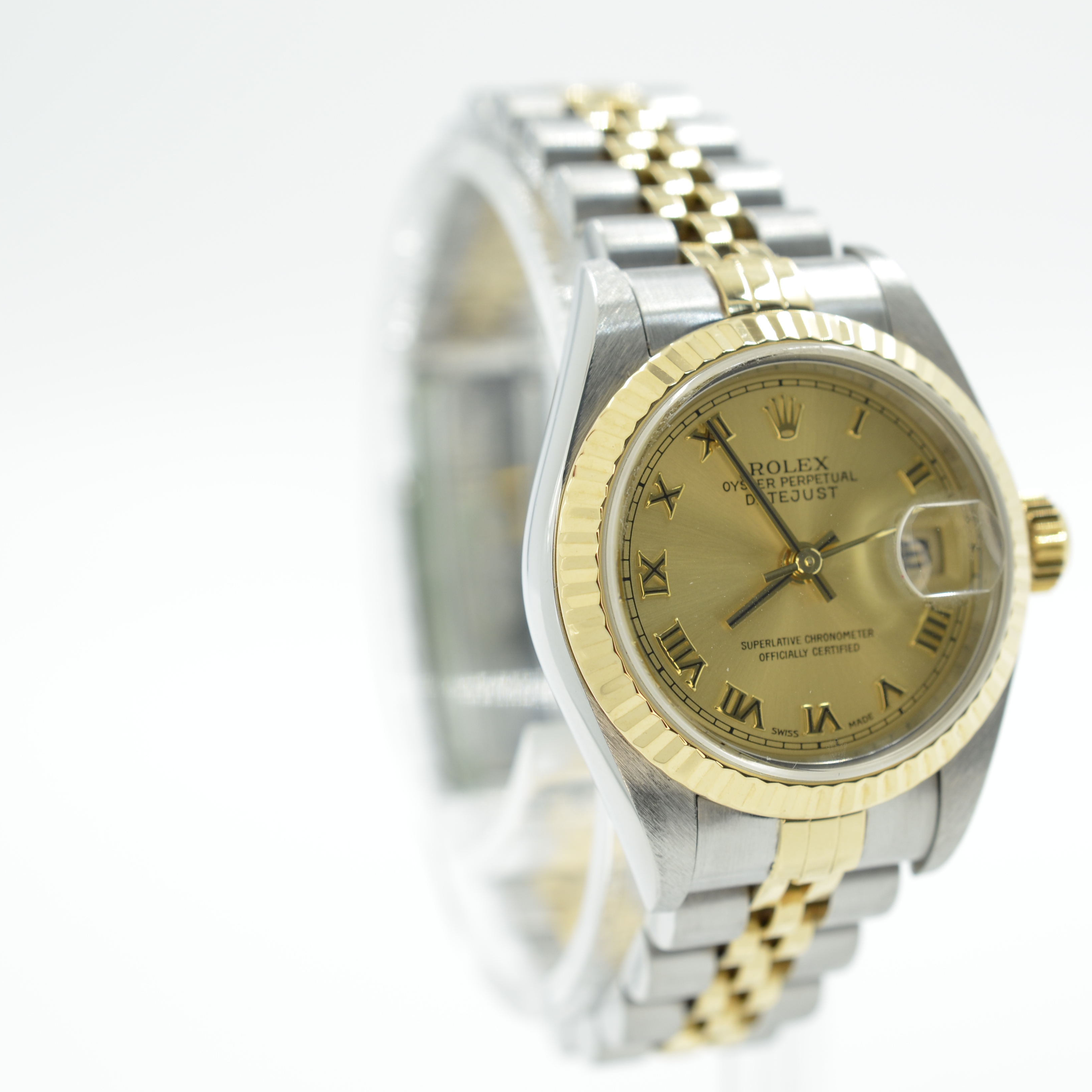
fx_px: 2748
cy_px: 545
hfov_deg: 22.4
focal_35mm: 77
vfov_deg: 22.5
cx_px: 688
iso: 250
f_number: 8
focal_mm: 40
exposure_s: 1/50
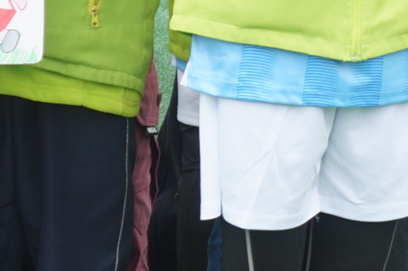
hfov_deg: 6.6
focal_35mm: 305
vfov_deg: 4.4
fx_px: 3453
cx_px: 818
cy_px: -444
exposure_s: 1/125
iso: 200
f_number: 5.6
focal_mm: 30
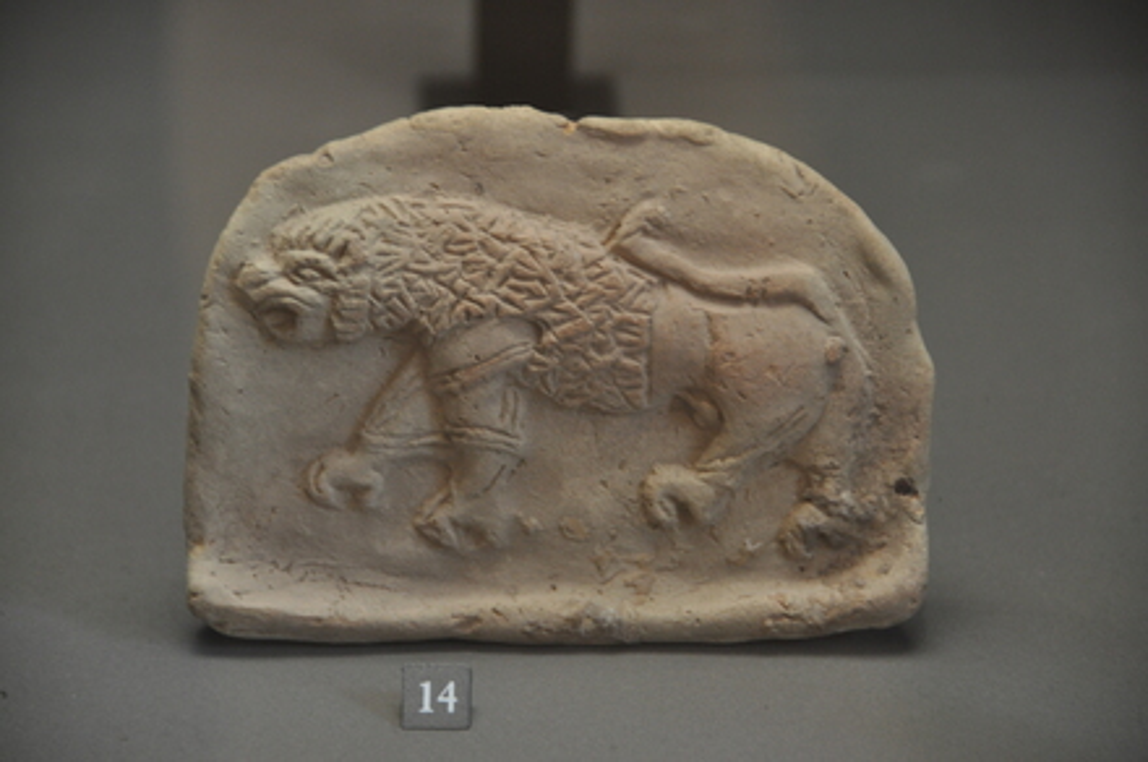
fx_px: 8120
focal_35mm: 255
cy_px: 381
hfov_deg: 8.1
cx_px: 574
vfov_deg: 5.4
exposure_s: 1/30
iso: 800
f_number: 5.6
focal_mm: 170
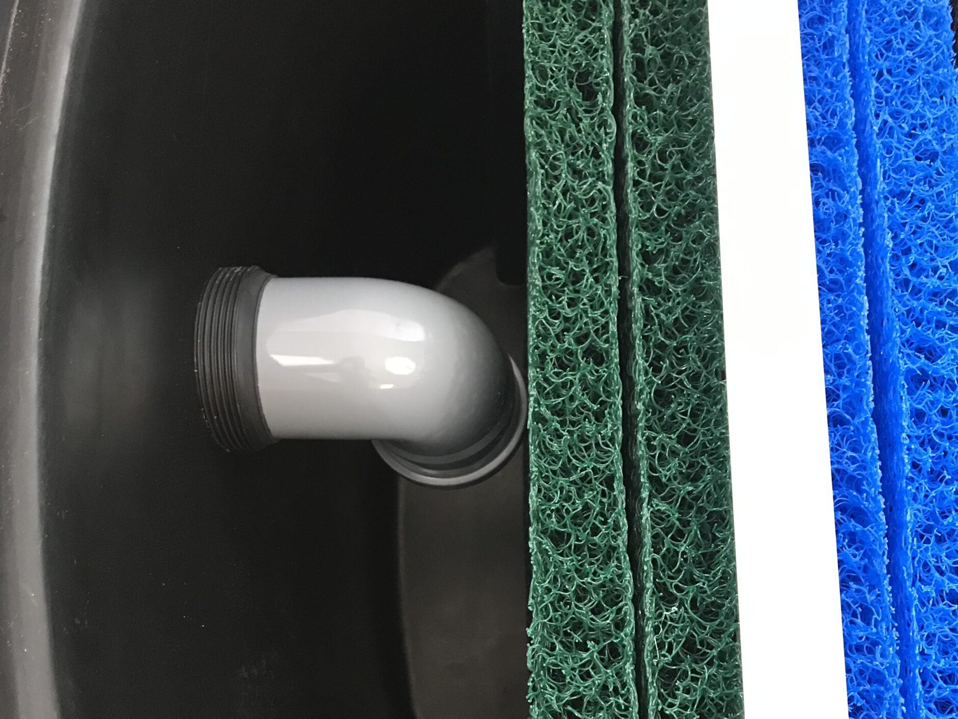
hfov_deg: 49.0
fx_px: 1052
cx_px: 476
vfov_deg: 37.5
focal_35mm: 38
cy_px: 447
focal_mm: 3.99
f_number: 1.8
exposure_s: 1/14
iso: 100
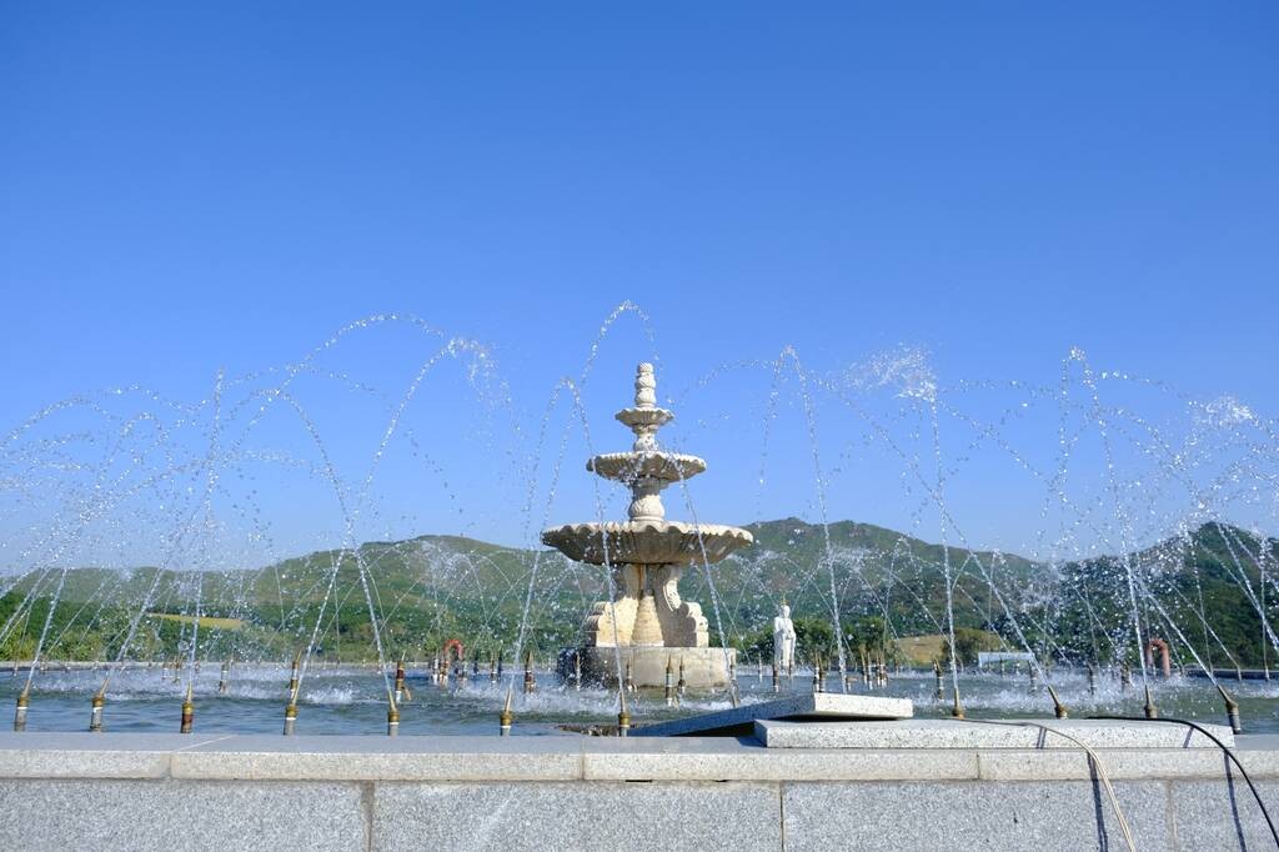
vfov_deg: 47.9
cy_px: 426
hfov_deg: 67.4
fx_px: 959
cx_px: 640
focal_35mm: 27
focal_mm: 18
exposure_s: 1/640
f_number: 5.6
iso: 200
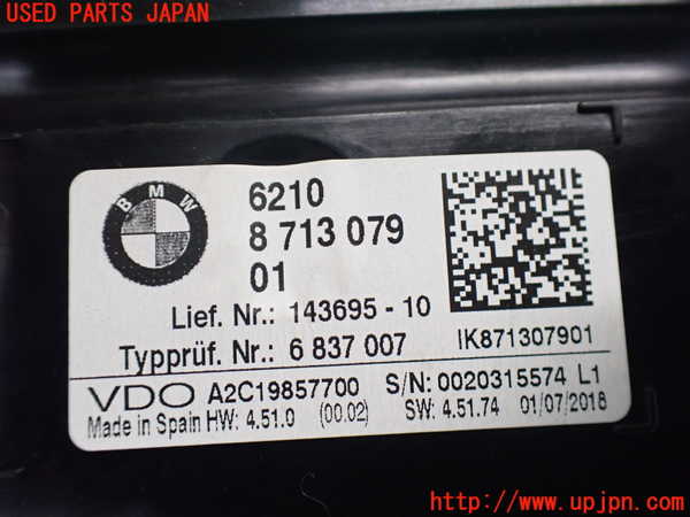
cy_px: 258
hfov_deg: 60.0
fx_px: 598
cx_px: 345
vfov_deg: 46.8
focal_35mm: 30
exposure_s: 1/125
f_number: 2.3
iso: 800
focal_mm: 5.4
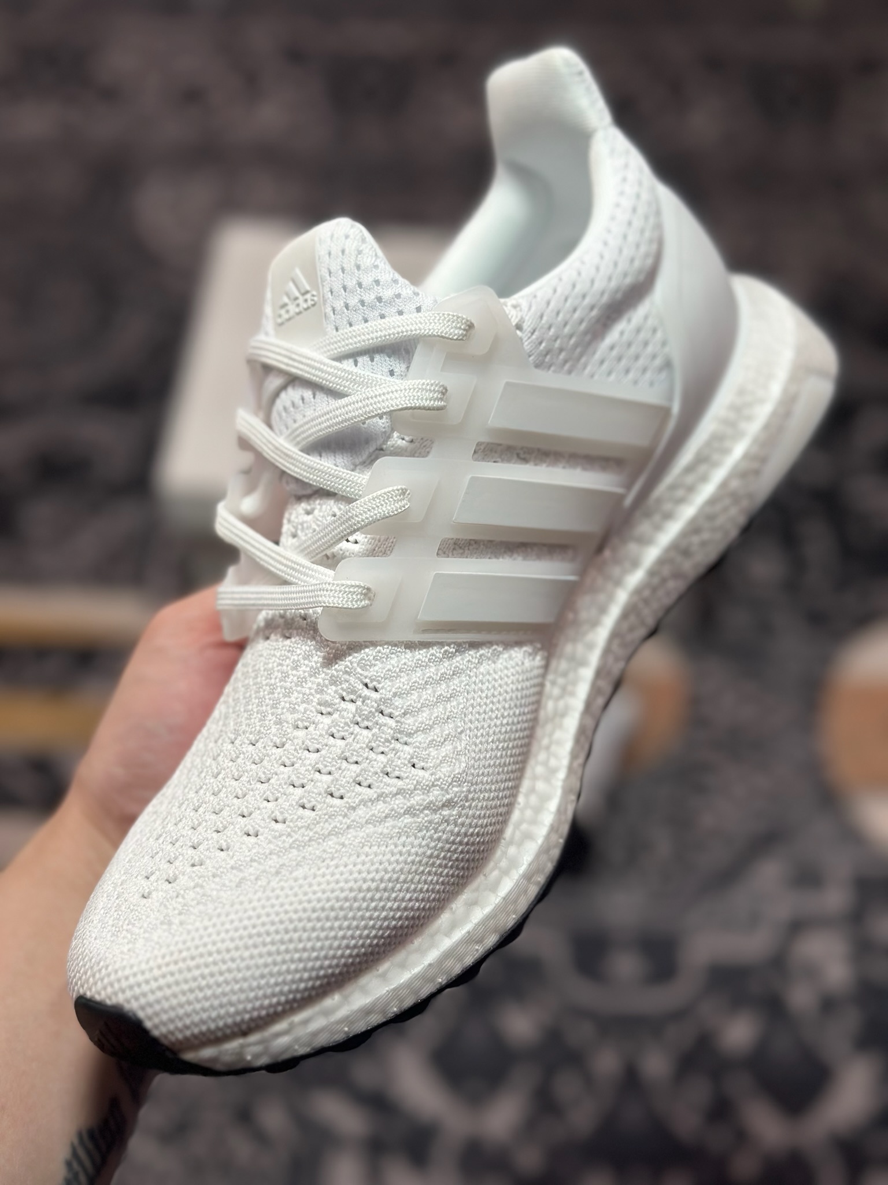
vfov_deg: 39.7
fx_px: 1642
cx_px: 444
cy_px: 592
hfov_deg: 30.3
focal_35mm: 48
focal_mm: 6.86
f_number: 1.78
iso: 80
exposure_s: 1/1212
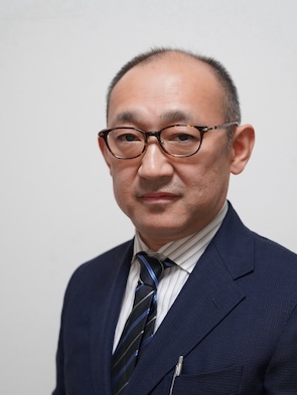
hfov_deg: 26.6
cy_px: 221
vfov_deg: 34.9
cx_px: 148
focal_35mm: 55
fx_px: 629
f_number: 4
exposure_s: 1/160
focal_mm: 50
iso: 2500
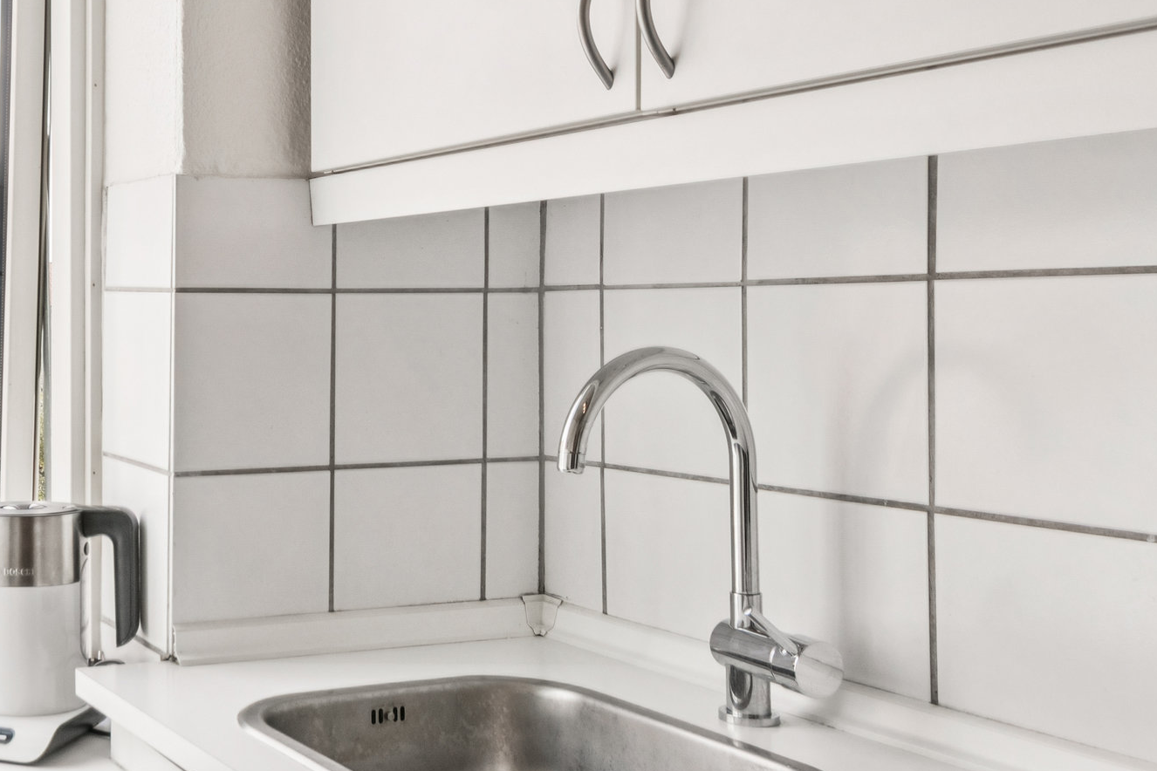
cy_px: 448
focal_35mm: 43
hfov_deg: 40.5
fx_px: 1382
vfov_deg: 31.1
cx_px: 33
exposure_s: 1/80
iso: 800
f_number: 11
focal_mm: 19
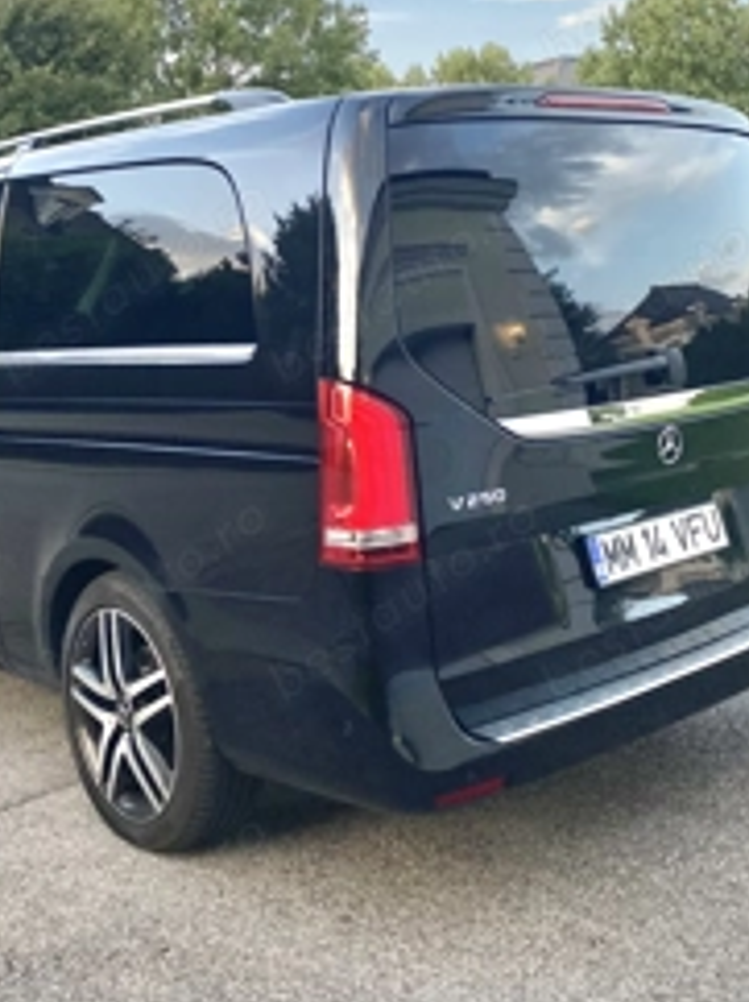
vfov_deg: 43.4
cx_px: 294
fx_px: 1243
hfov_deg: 33.4
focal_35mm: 43
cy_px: 356
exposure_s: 1/541
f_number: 1.8
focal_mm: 4.25
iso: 32
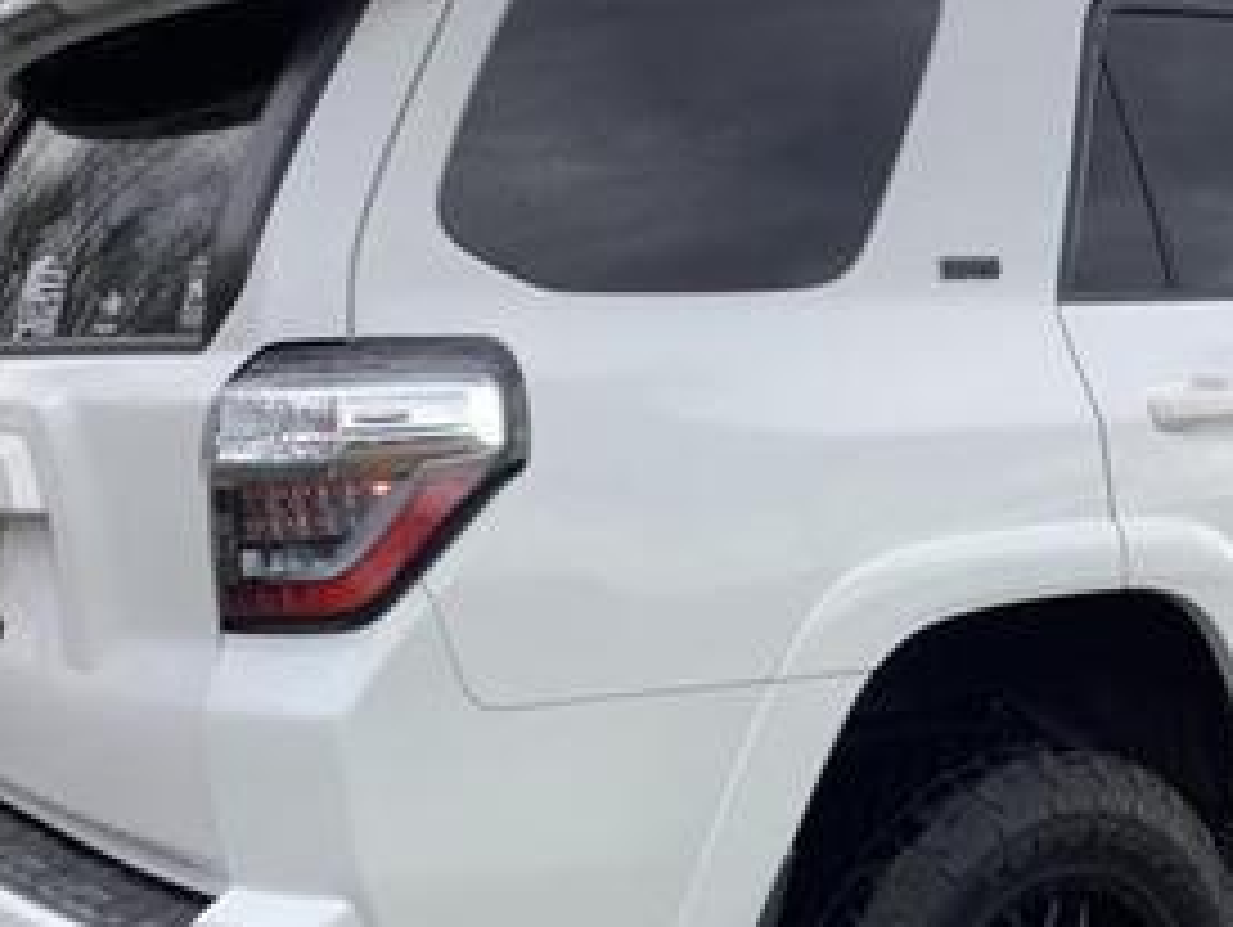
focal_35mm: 57
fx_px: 2032
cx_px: 806
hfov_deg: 33.5
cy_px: 626
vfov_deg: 25.5
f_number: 2.4
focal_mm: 3.3
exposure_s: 1/721
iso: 25
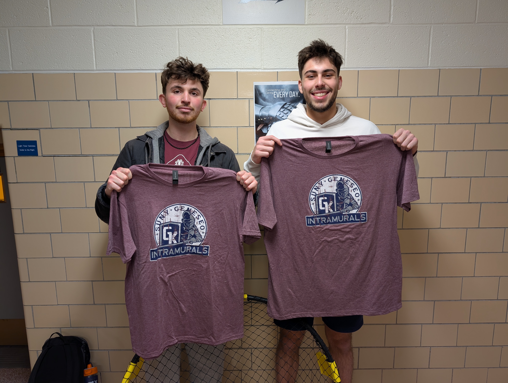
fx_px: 353
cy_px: 192
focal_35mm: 24
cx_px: 254
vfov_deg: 56.9
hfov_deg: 71.5
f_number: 1.68
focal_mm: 6.9
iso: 28
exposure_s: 1/23.8
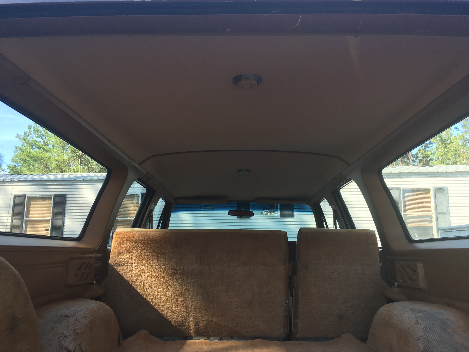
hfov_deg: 61.7
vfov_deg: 48.2
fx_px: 393
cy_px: 176
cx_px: 234
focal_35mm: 29
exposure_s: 1/138
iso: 25
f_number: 2.2
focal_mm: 4.15
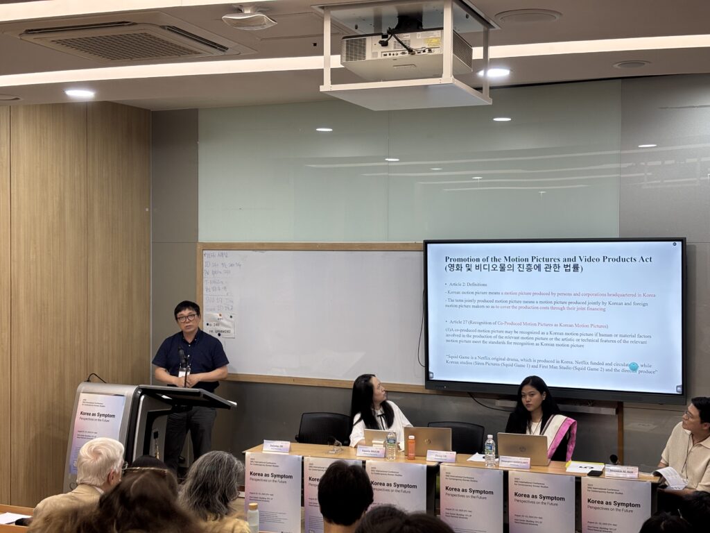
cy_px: 266
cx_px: 355
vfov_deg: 28.0
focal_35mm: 52
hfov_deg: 36.8
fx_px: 1067
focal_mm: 5.96
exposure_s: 1/60
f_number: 1.6
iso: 64
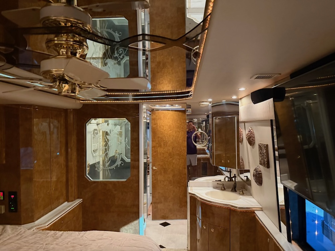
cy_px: 126
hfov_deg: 71.6
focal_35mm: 24
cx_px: 168
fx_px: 232
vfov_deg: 56.8
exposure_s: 1/40
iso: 800
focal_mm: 6.76
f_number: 1.78
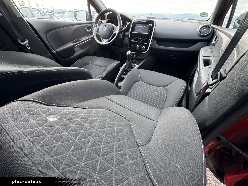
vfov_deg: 85.7
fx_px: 100
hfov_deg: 102.1
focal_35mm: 14
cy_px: 93
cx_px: 124
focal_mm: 2.22
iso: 125
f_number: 2.2
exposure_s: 1/99
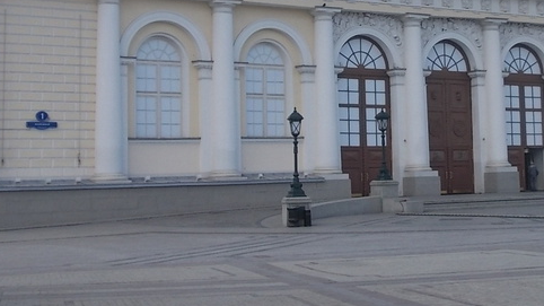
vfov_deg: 16.4
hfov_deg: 28.7
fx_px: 1053
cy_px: 65
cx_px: 375
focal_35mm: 73
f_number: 6.2
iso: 80
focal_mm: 5.3
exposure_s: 1/160
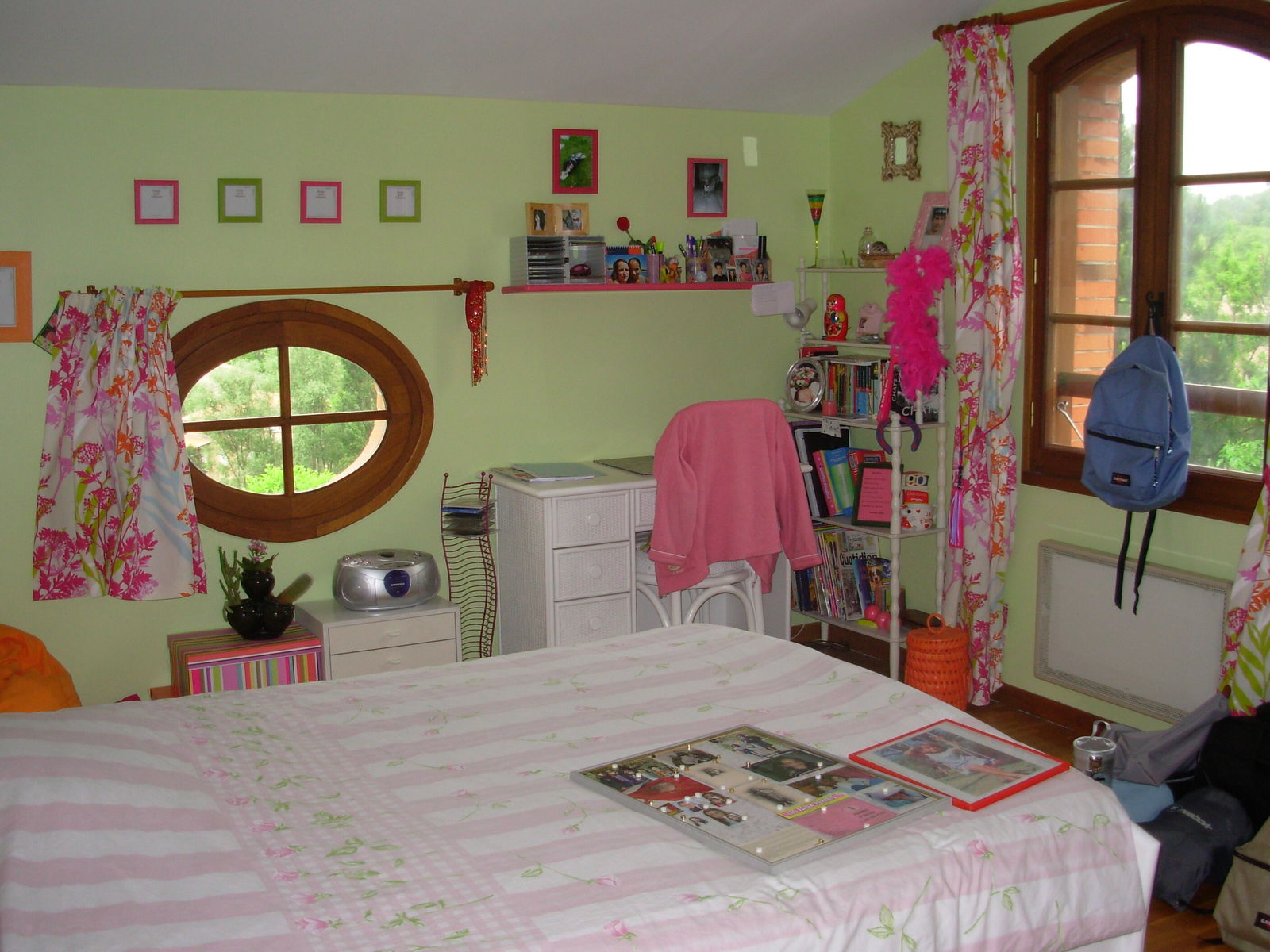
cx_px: 635
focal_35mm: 38
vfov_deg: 37.7
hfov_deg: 49.0
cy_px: 476
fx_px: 1394
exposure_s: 1/37
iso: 58
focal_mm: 6.3
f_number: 2.9
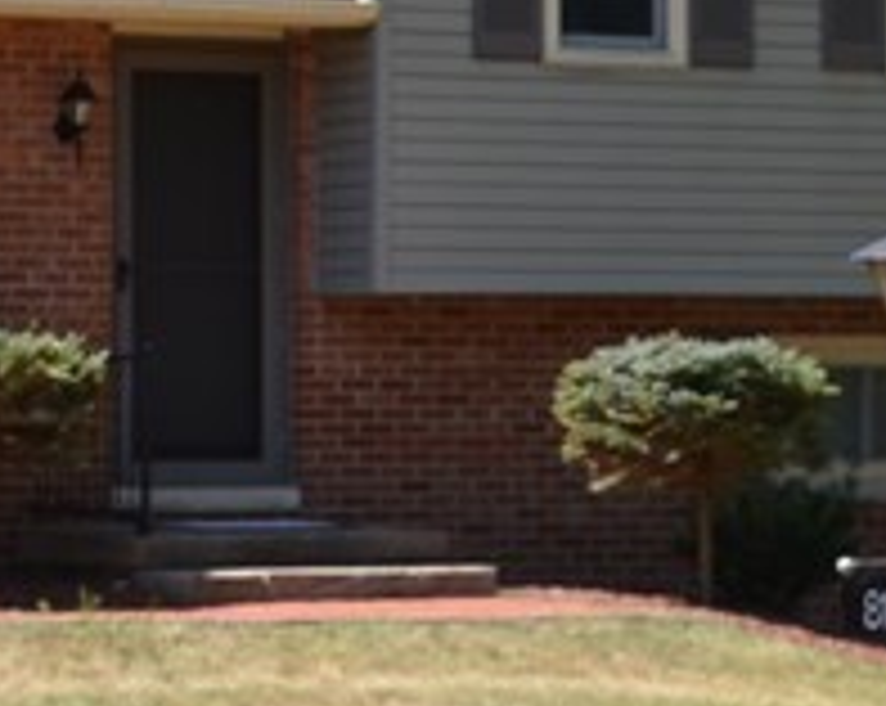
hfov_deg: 9.6
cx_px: -551
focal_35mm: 195
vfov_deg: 7.9
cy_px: 218
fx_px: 5095
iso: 100
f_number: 6.3
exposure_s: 1/250
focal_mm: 25
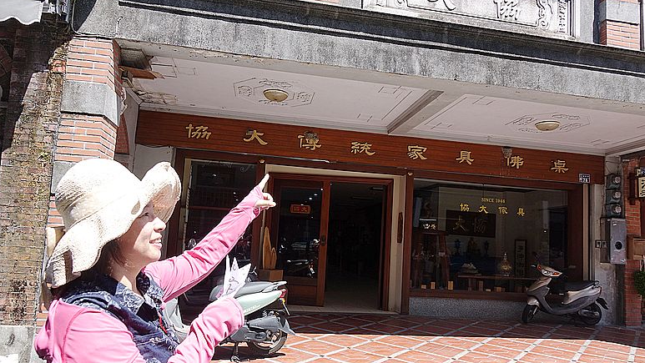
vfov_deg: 44.3
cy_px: 202
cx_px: 327
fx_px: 445
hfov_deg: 71.9
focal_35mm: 26
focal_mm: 8.8
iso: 100
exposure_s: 1/320
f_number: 4
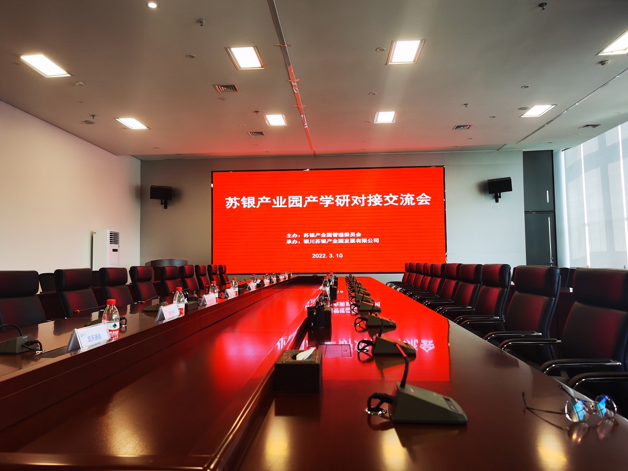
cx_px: 314
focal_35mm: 27
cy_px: 236
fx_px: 490
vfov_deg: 51.4
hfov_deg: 65.3
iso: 50
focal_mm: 5.56
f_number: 1.6
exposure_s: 1/170
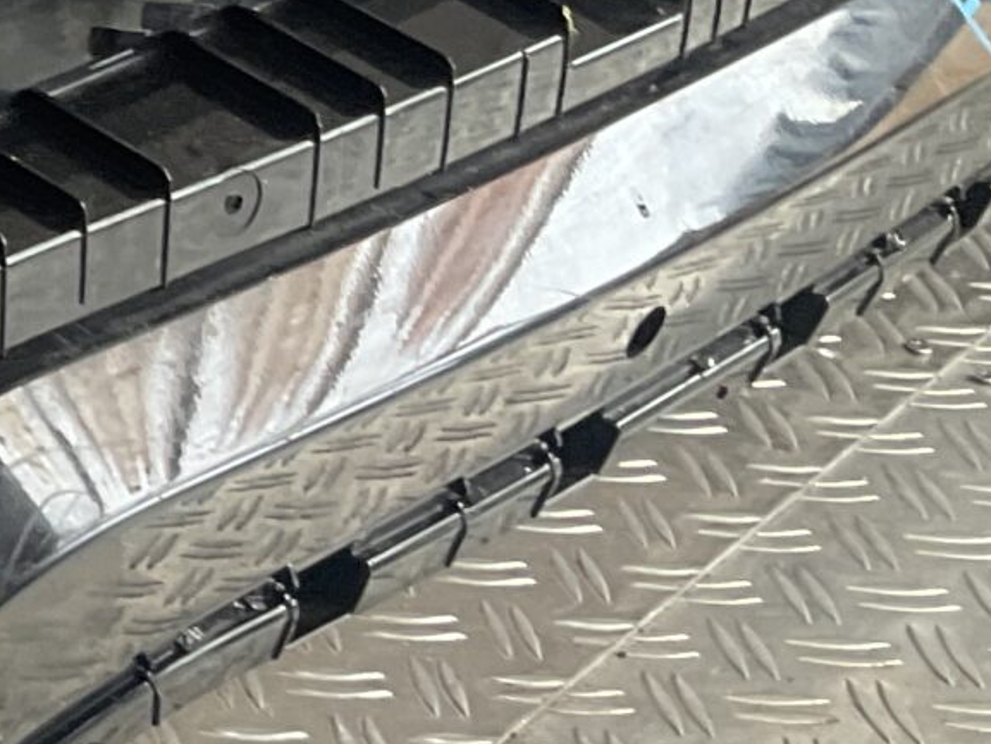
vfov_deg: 11.3
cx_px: -1063
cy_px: -133
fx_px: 3693
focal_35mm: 129
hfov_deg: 13.0
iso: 50
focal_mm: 3
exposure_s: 1/120
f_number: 1.8
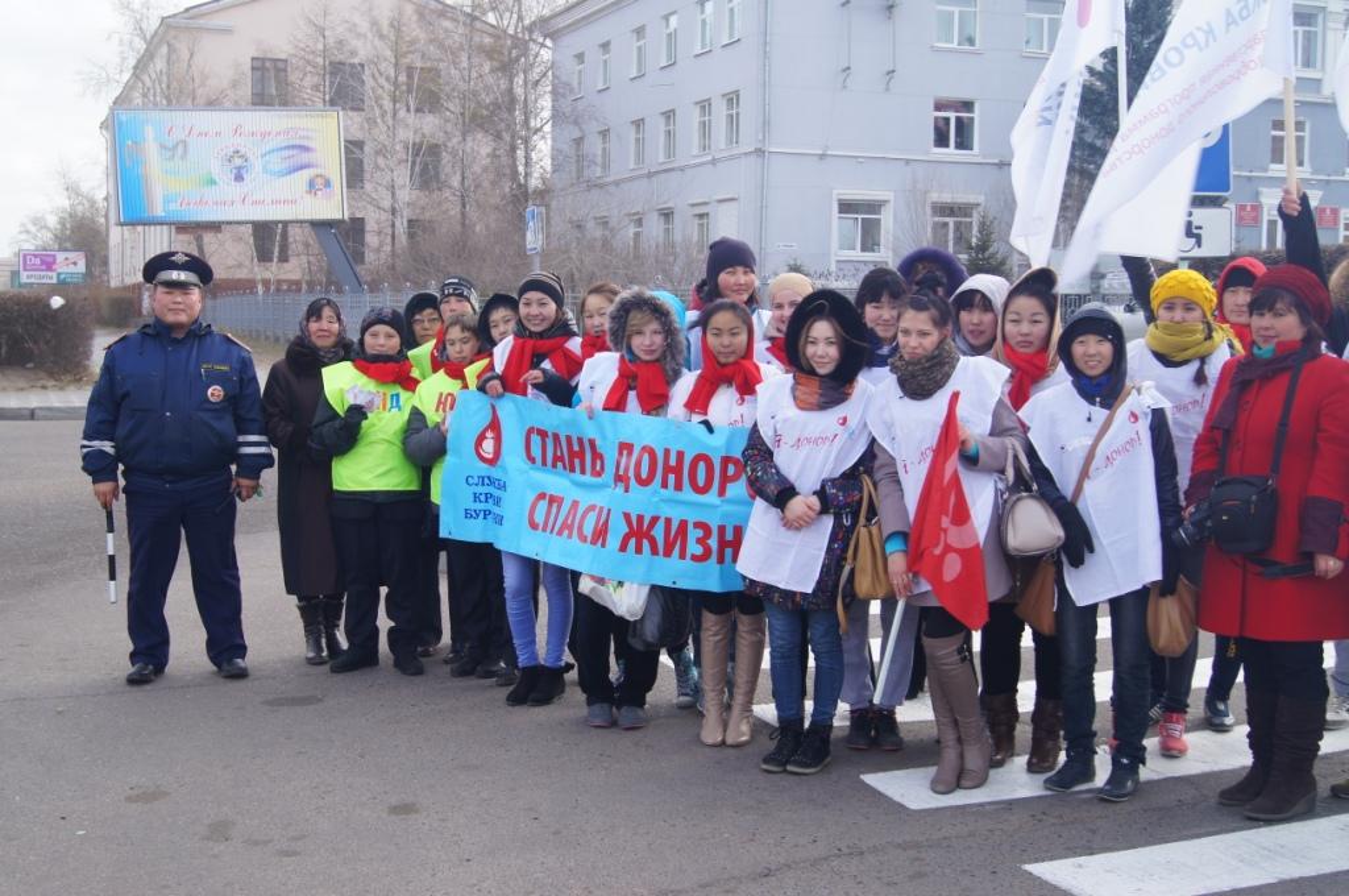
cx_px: 674
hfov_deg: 43.7
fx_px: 1684
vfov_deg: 29.8
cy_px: 448
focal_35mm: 45
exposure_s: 1/80
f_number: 9
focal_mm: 30
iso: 100
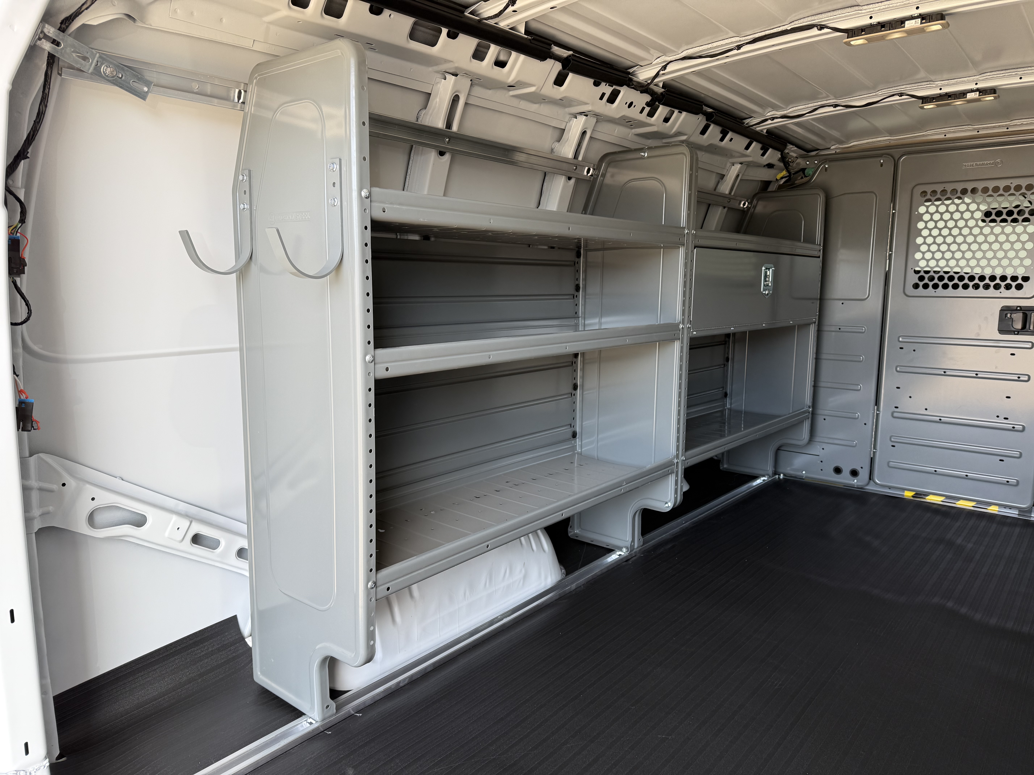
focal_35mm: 24
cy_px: 388
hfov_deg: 71.6
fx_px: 717
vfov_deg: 56.8
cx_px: 517
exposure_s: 1/188
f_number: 1.78
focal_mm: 6.76
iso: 64
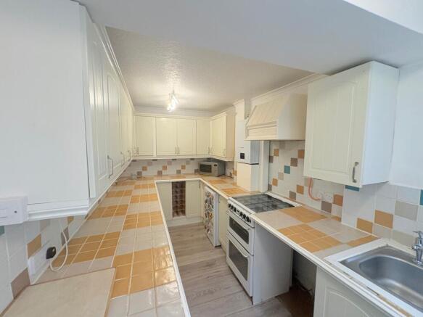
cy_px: 158
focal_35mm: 14
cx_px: 212
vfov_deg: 85.7
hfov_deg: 102.1
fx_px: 171
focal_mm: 2.22
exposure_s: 1/100
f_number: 2.2
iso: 250
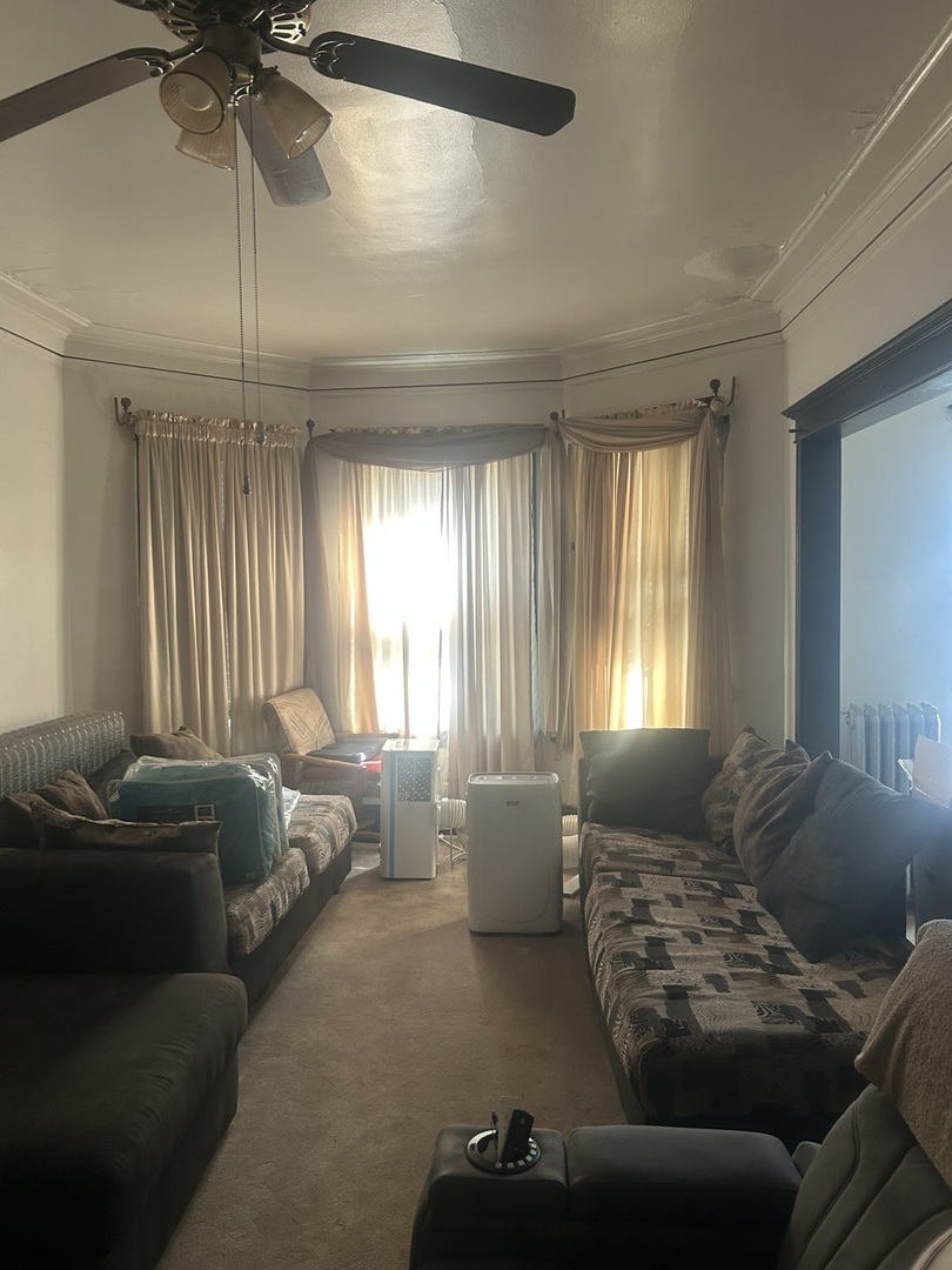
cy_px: 635
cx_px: 476
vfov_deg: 67.3
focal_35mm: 26
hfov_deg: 53.1
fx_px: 953
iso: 160
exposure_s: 1/60
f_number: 1.5
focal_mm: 5.7
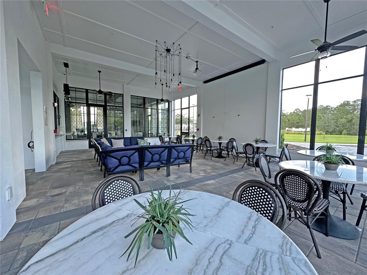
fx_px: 148
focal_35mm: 14
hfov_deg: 102.1
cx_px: 184
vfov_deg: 85.7
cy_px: 138
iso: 250
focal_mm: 2.22
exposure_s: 1/60
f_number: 2.2
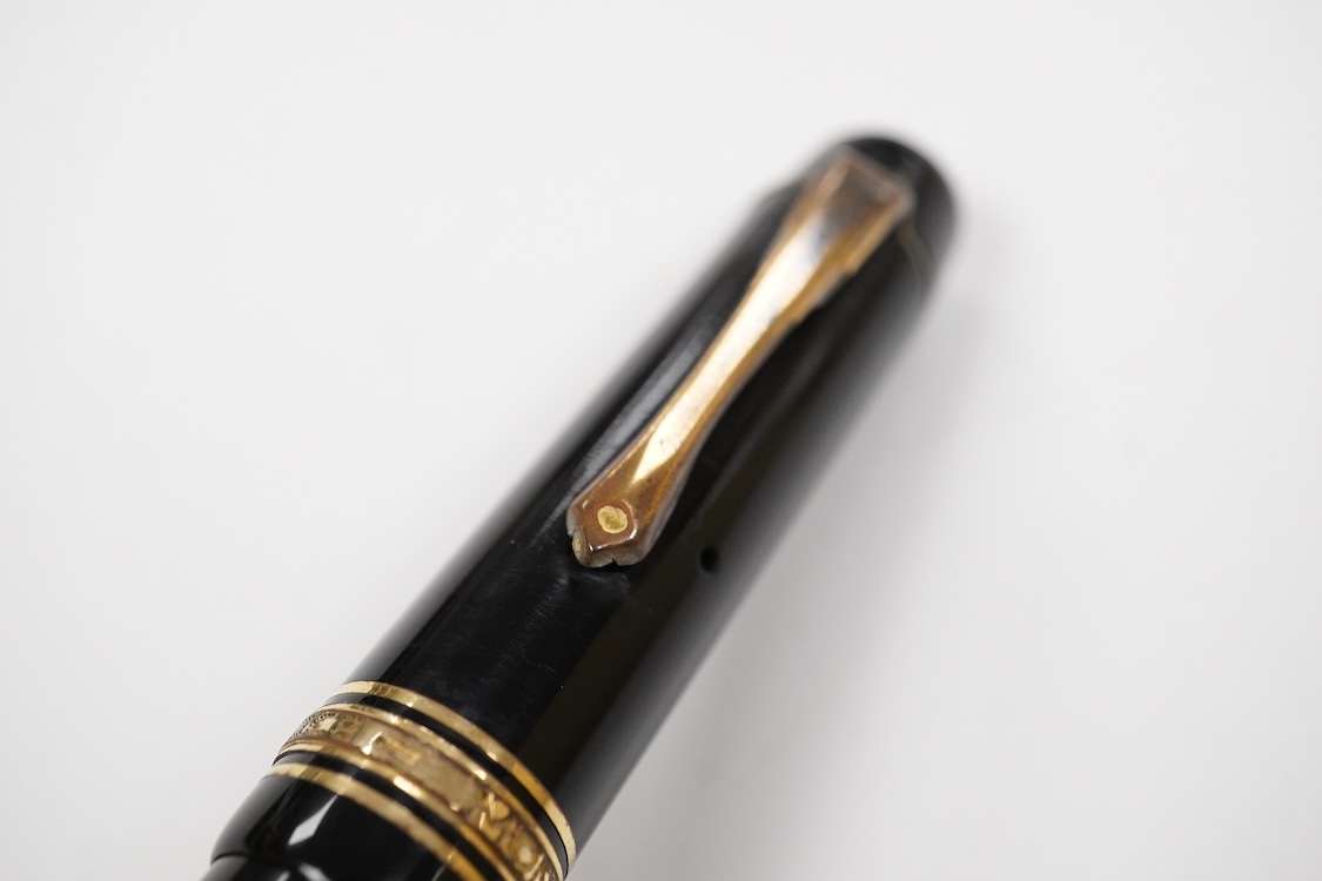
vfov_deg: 29.9
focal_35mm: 45
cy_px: 440
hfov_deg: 43.6
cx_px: 661
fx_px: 1652
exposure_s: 1/200
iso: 2500
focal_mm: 30
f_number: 10
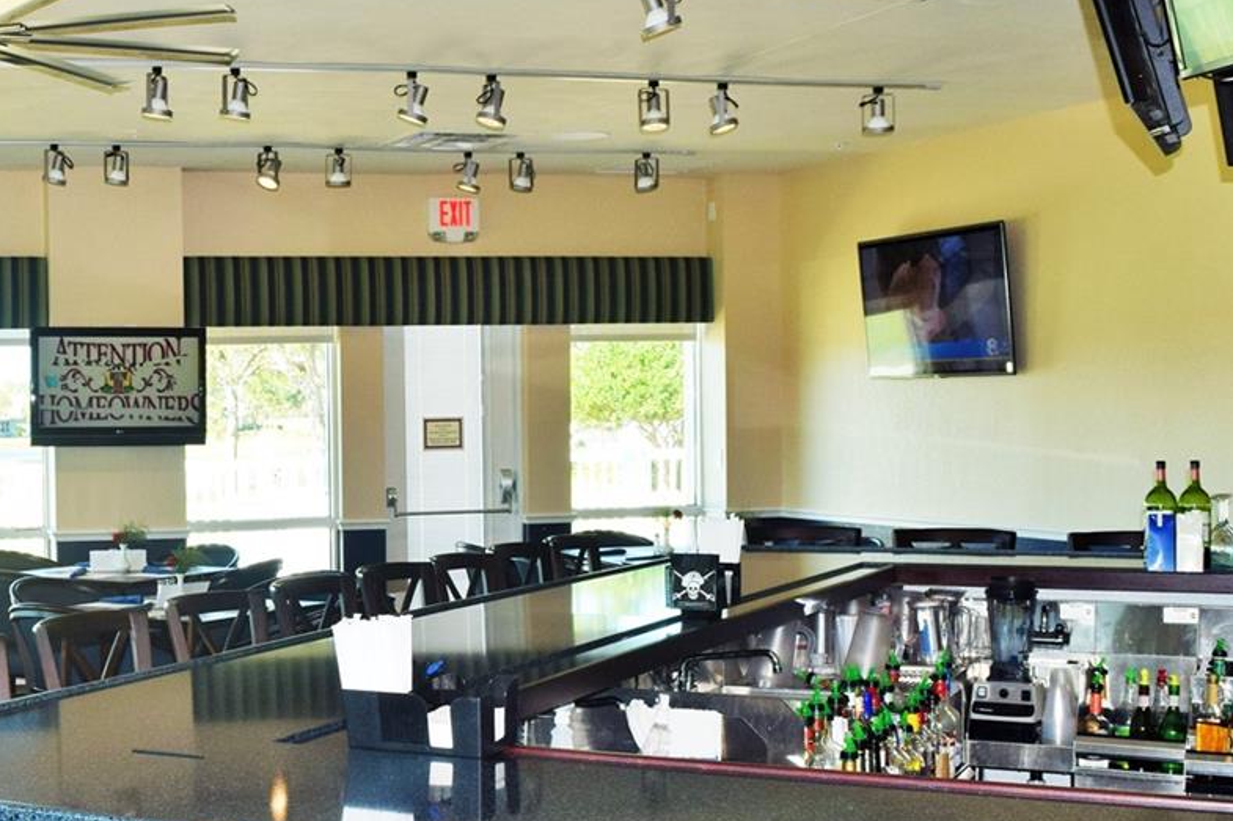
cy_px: 494
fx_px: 1883
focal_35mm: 55
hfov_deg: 34.7
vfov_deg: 24.6
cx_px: 187
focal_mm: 18
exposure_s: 1/125
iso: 250
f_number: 5.6
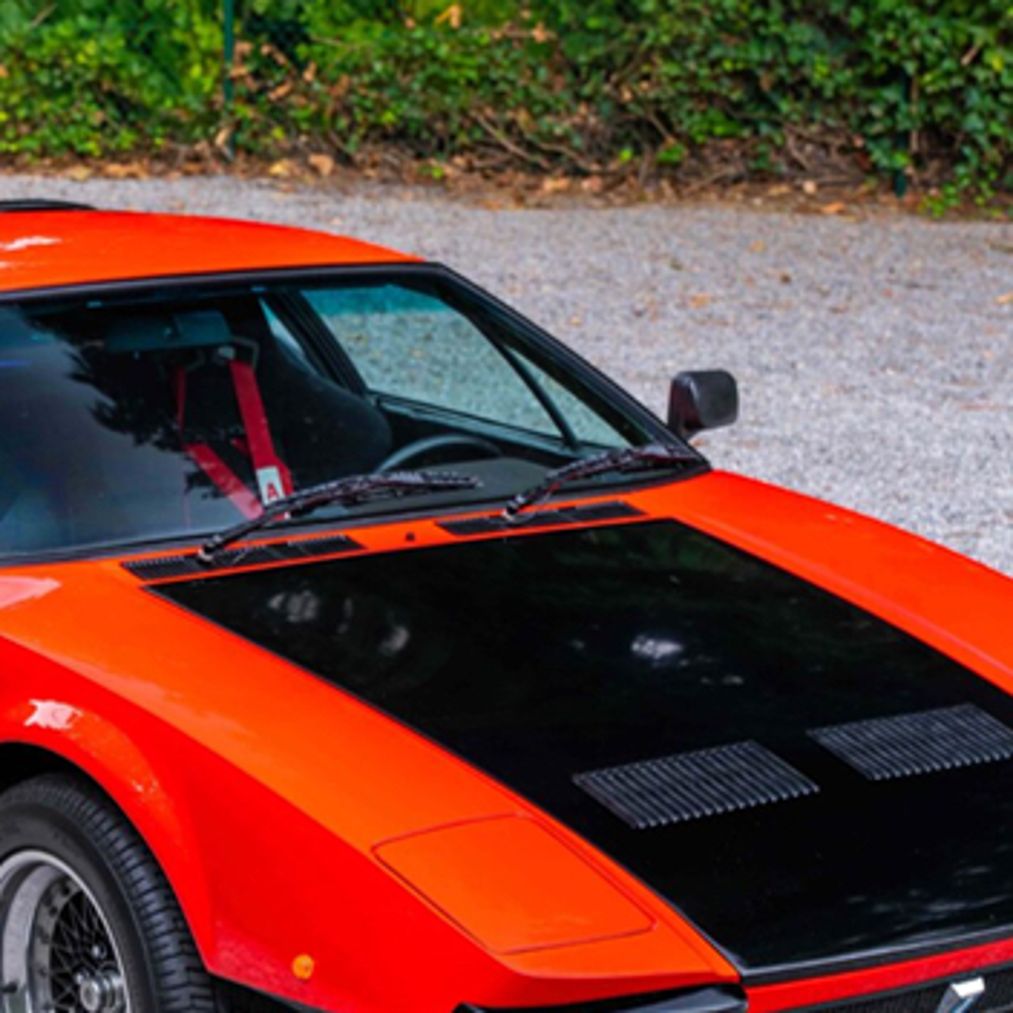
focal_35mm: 112
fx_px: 3715
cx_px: 282
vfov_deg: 15.4
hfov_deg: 15.5
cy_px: 806
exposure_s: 1/125
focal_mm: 46.5
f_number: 4
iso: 125
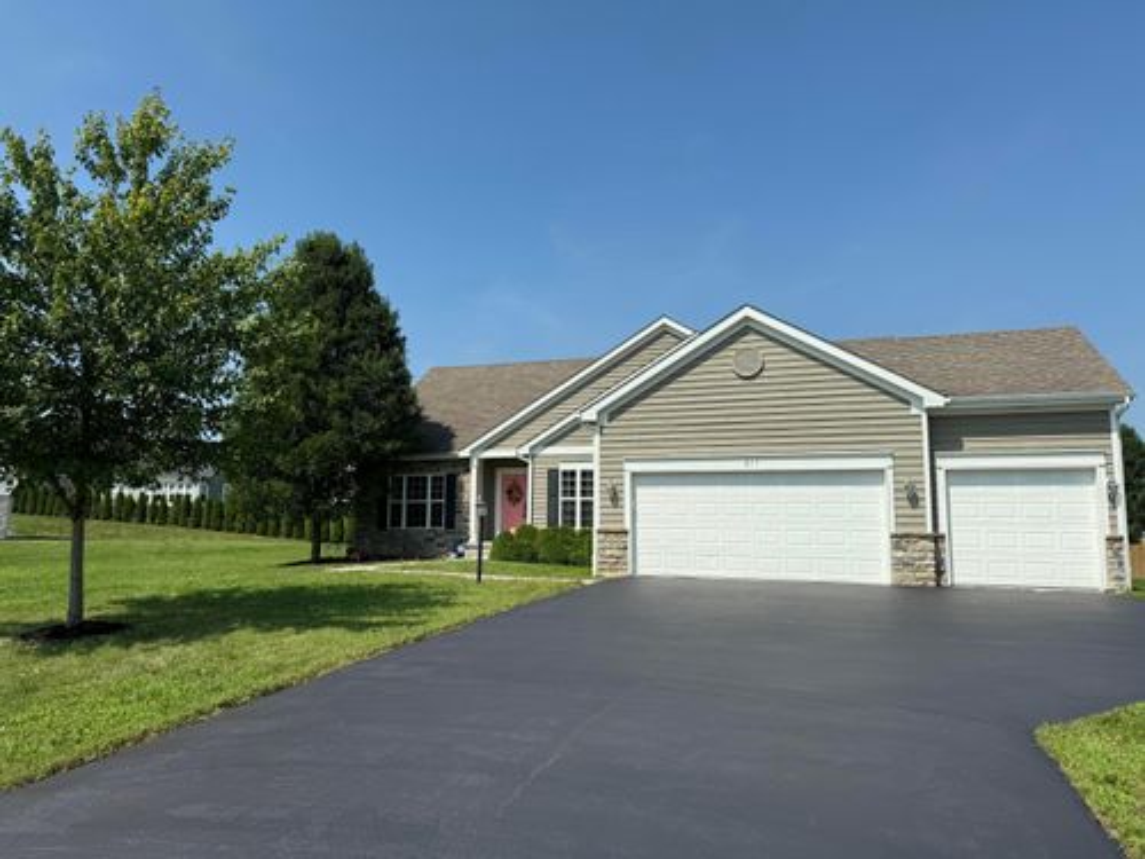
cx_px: 572
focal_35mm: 24
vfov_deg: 56.8
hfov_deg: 71.6
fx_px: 794
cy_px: 430
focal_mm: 6.76
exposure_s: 1/6173
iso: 80
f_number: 1.78
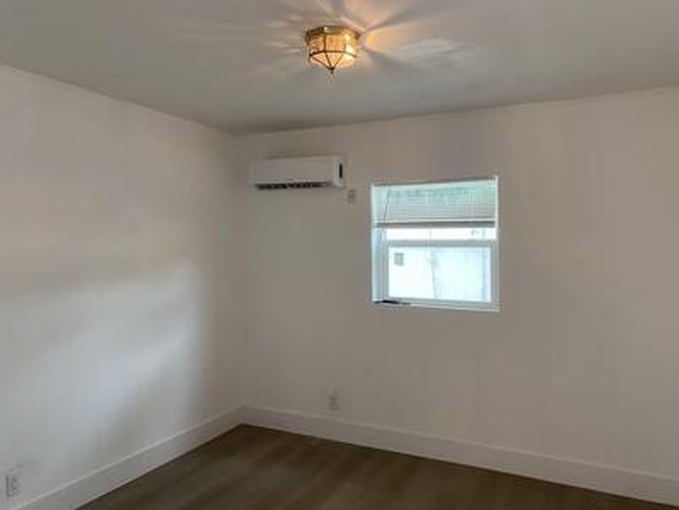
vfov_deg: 53.1
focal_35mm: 26
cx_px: 340
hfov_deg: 67.3
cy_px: 255
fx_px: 510
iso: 125
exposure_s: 1/60
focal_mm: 4.25
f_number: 1.8
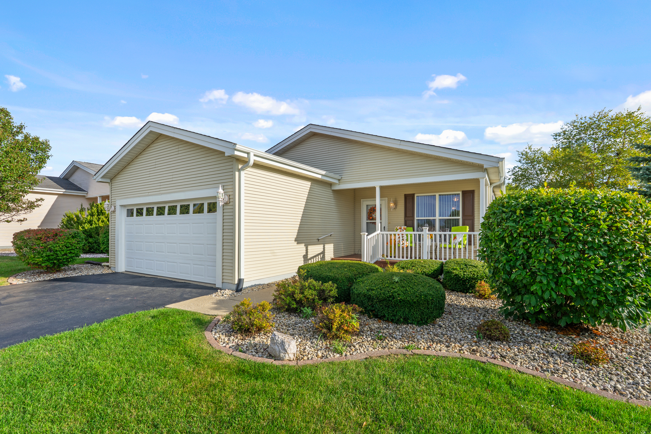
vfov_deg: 72.1
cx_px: 326
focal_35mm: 16
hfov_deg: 95.0
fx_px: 298
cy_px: 217
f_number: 11
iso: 100
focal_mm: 16.5
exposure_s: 1/50
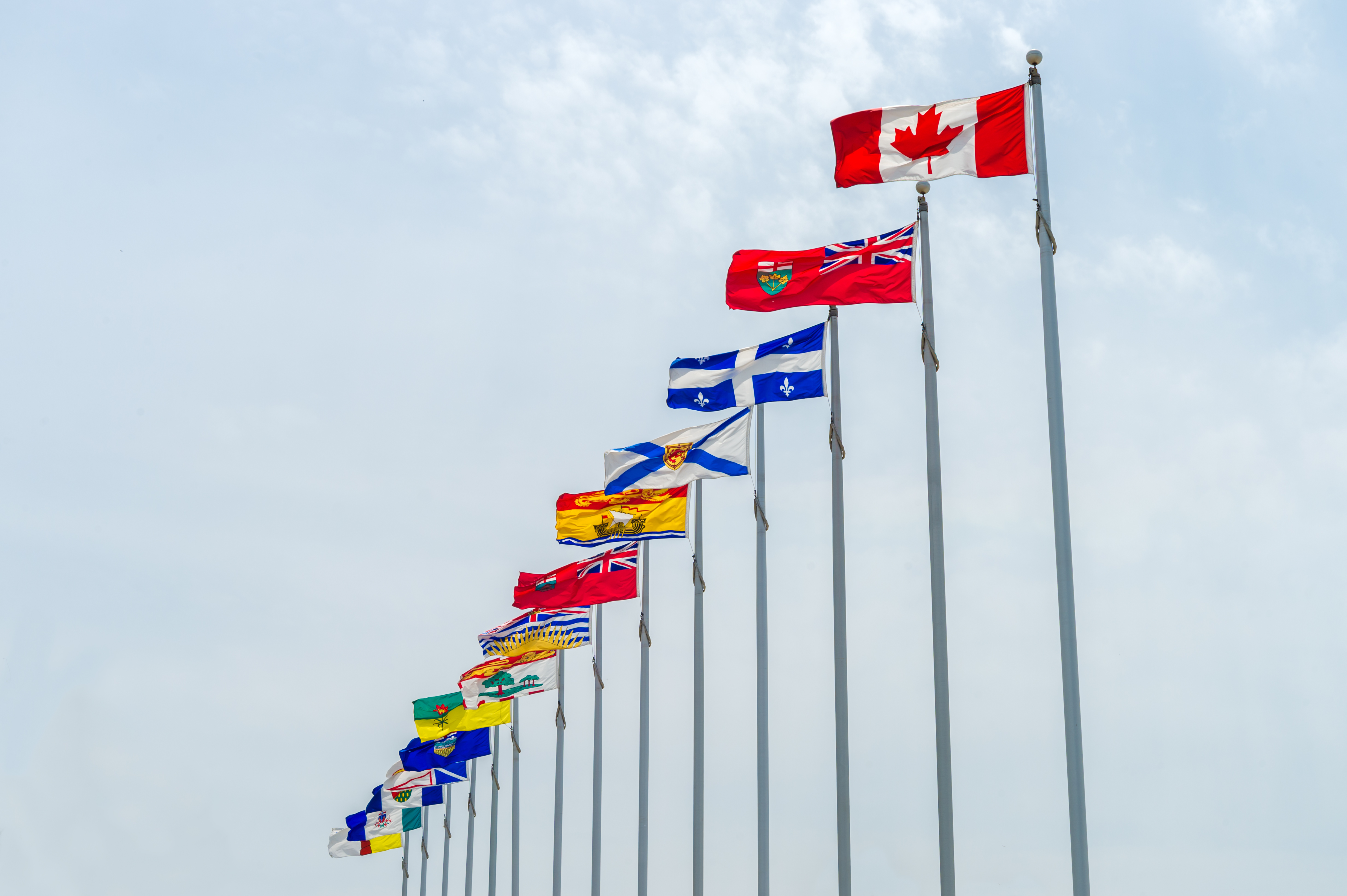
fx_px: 2094
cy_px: 448
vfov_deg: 24.2
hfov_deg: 35.7
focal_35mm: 56
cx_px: 674
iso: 110
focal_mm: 56
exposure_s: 1/400
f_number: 13
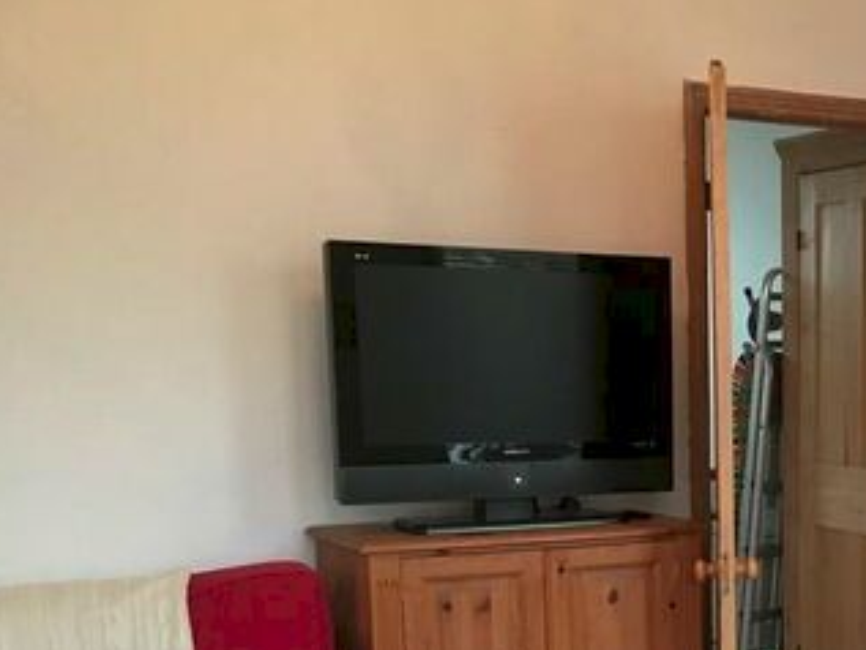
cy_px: 619
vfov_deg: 22.2
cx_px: 940
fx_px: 1602
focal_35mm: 64
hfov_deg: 27.8
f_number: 2.2
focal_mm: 4.15
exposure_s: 1/33
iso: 200
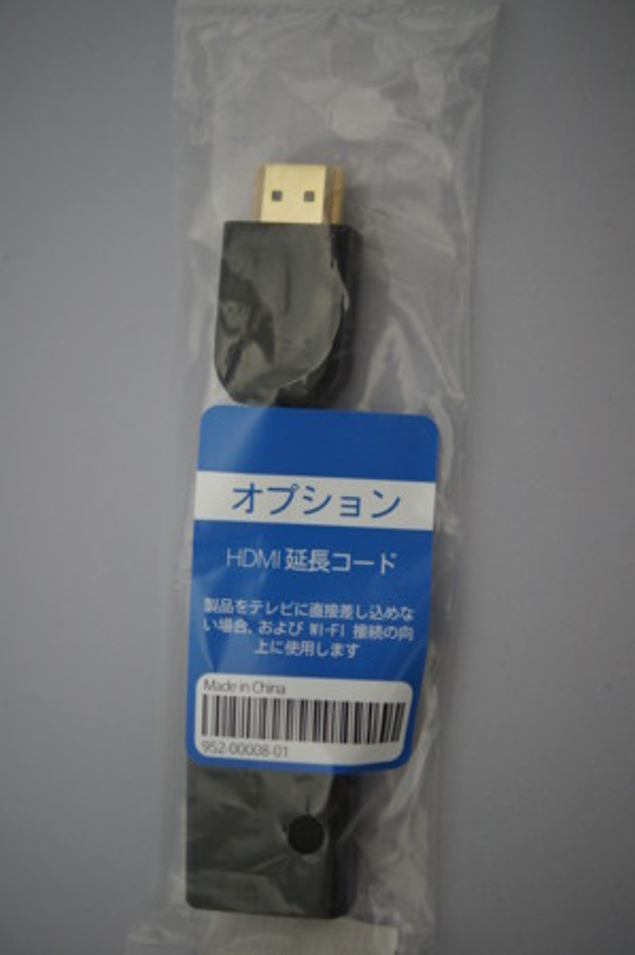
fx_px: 1193
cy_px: 478
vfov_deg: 43.6
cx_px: 318
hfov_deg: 29.8
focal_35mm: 45
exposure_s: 1/50
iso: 500
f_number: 2.8
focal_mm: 30
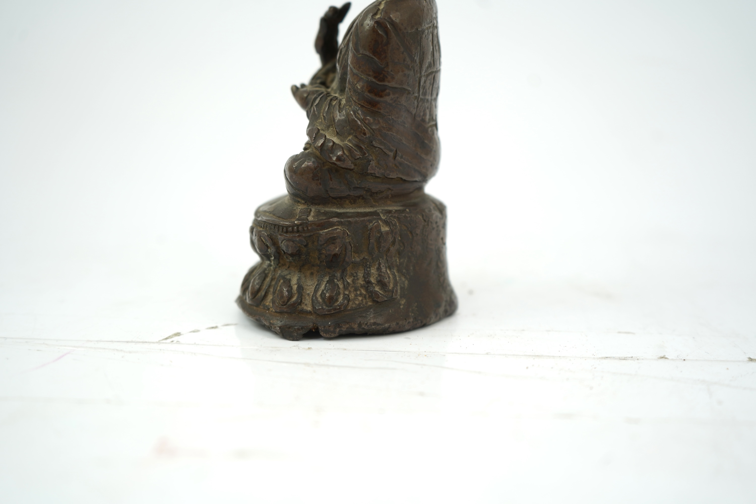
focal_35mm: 36
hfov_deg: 53.1
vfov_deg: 36.9
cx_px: 378
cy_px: 252
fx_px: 756
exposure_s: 1/20
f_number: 4
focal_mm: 36
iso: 100
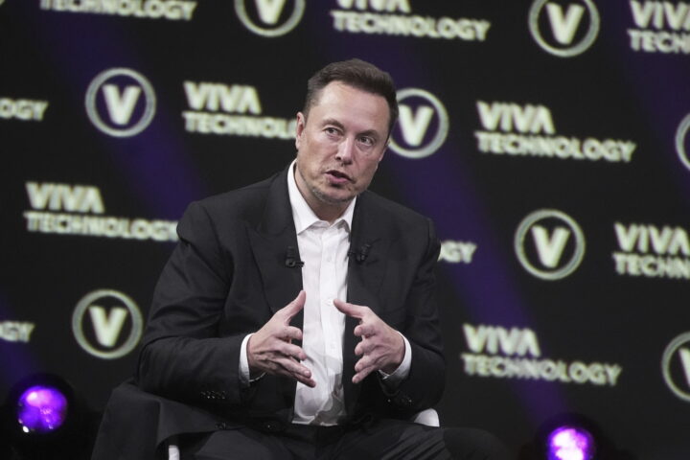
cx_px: 345
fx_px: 11499
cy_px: 230
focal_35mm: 600
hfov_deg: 3.4
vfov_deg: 2.3
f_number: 5.6
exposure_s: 1/500
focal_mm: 400
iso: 8000
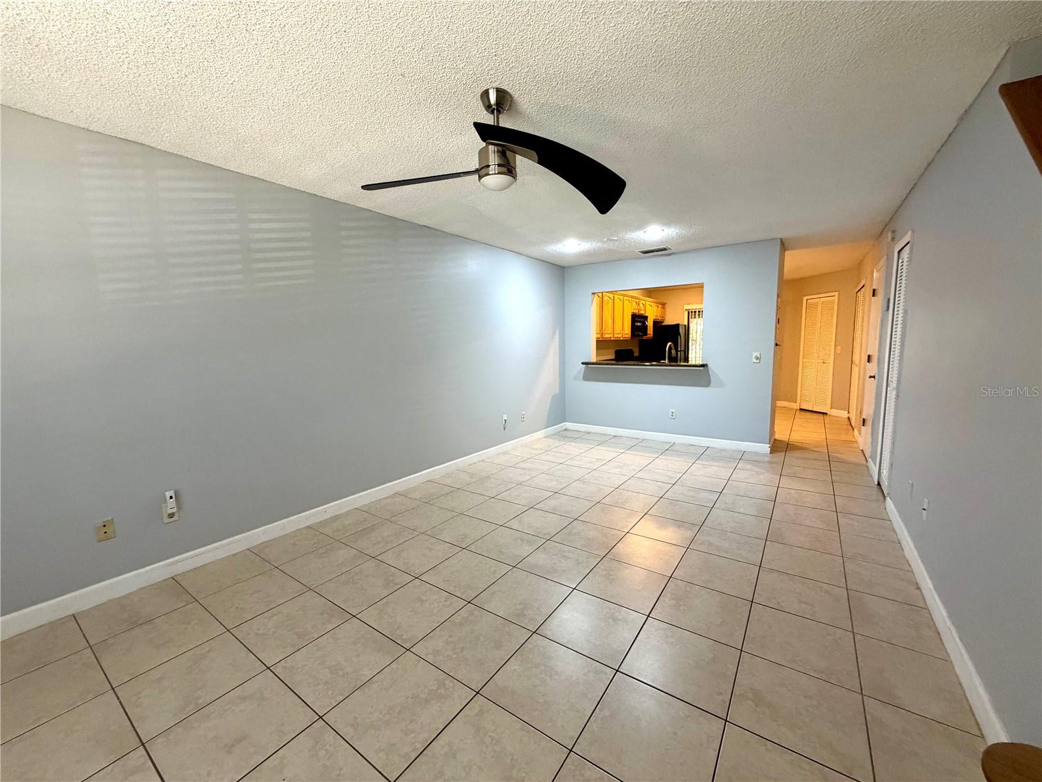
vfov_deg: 85.7
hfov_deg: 102.1
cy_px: 391
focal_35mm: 14
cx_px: 521
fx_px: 421
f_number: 2.2
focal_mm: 2.22
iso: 320
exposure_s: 1/60
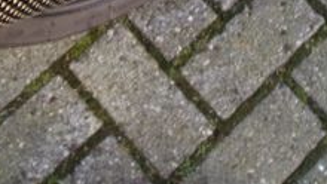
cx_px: 199
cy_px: -101
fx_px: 659
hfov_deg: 27.8
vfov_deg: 14.7
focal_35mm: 76
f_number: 3.3
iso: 80
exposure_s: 1/34
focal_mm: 4.3
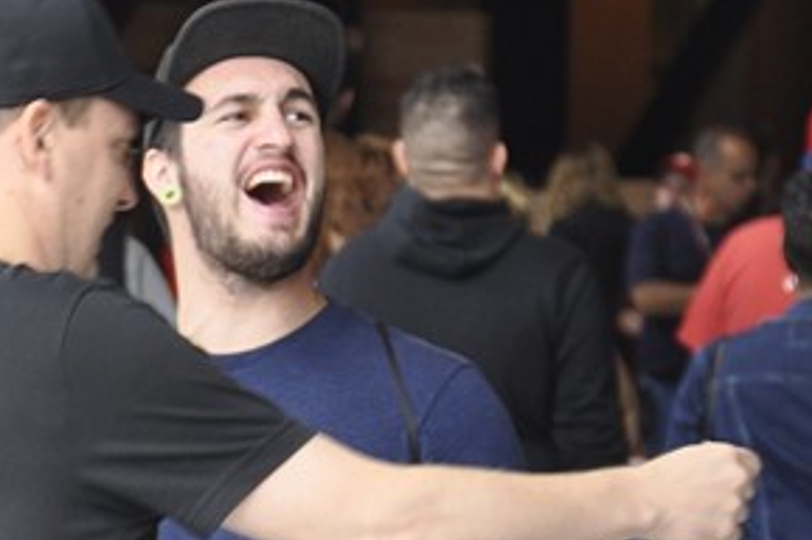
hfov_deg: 3.8
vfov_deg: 2.5
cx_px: -155
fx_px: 12273
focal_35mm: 545
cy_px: 630
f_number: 5.6
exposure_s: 1/60
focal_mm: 105
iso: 400
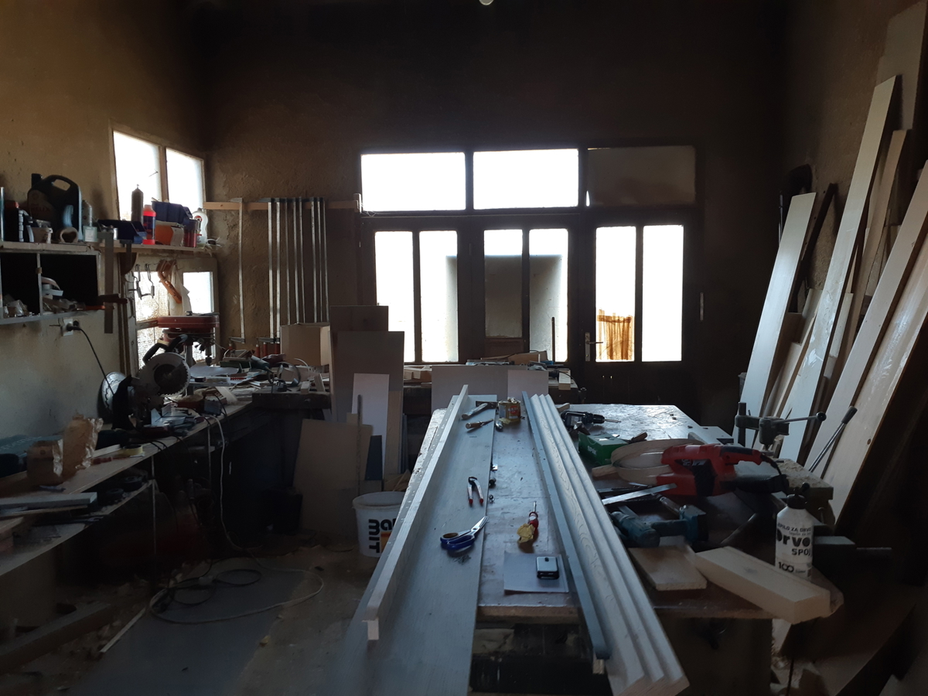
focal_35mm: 26
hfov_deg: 67.3
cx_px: 464
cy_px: 348
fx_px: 697
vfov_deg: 53.1
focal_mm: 3.93
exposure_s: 1/50
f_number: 1.7
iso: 80
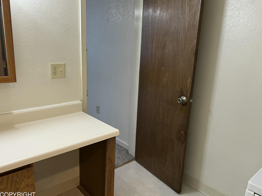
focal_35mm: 29
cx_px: 125
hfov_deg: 61.6
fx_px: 219
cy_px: 95
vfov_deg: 48.2
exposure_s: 1/60
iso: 100
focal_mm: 5.7
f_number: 1.5
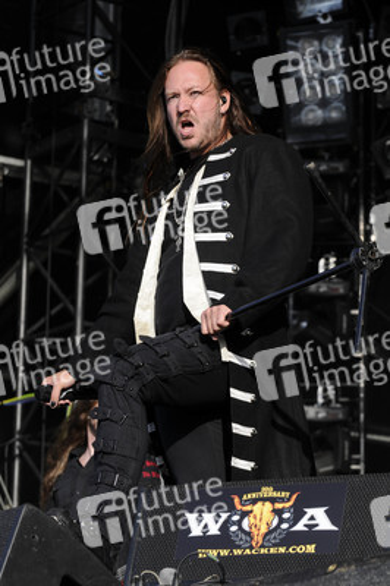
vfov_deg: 11.4
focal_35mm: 180
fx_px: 2930
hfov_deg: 7.6
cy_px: 293
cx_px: 195
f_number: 7.1
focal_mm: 120
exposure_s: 1/400
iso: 200
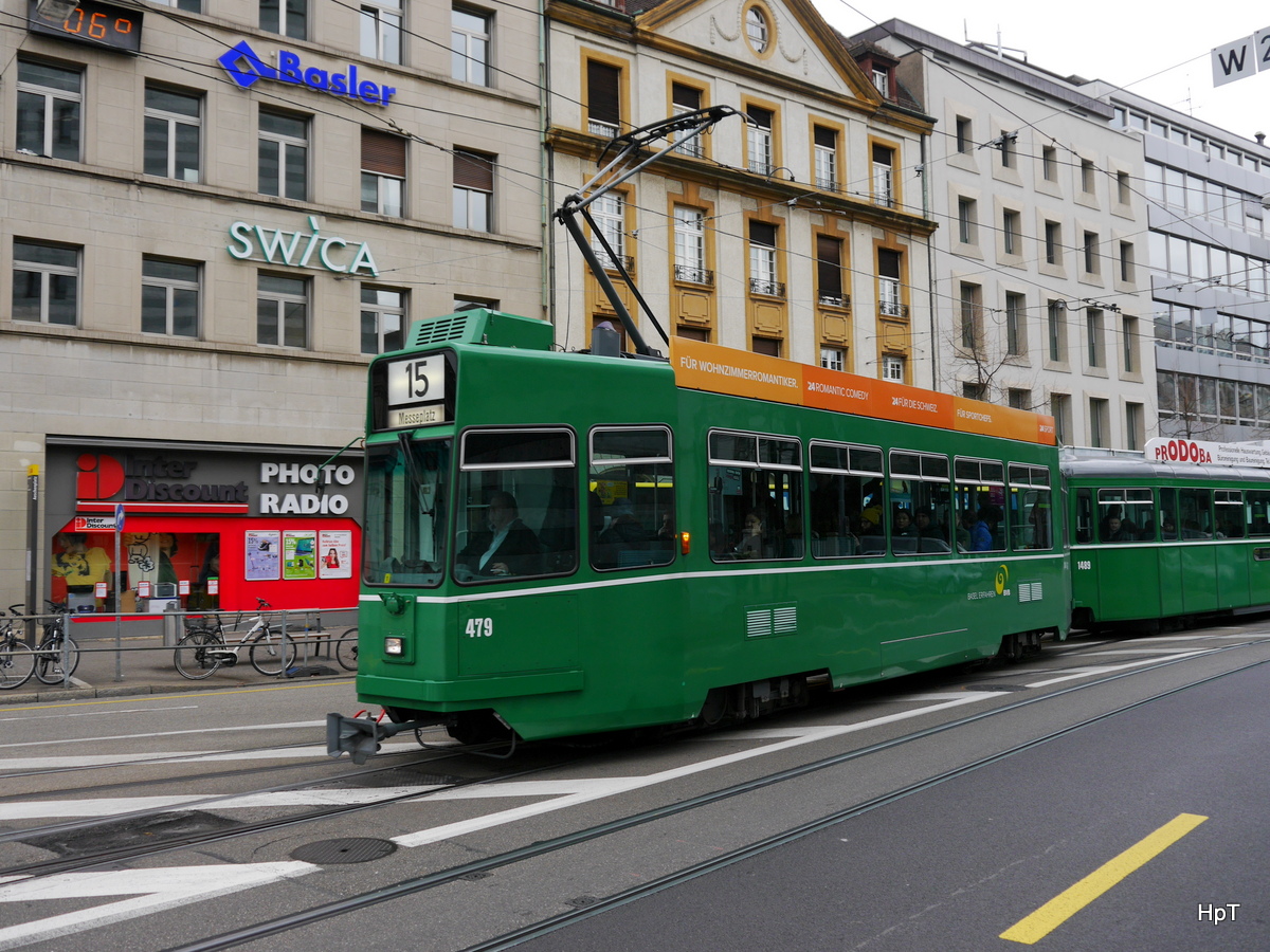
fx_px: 1247
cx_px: 635
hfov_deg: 54.0
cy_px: 476
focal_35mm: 34
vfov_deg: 41.8
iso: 160
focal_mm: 17
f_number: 5
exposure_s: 1/200
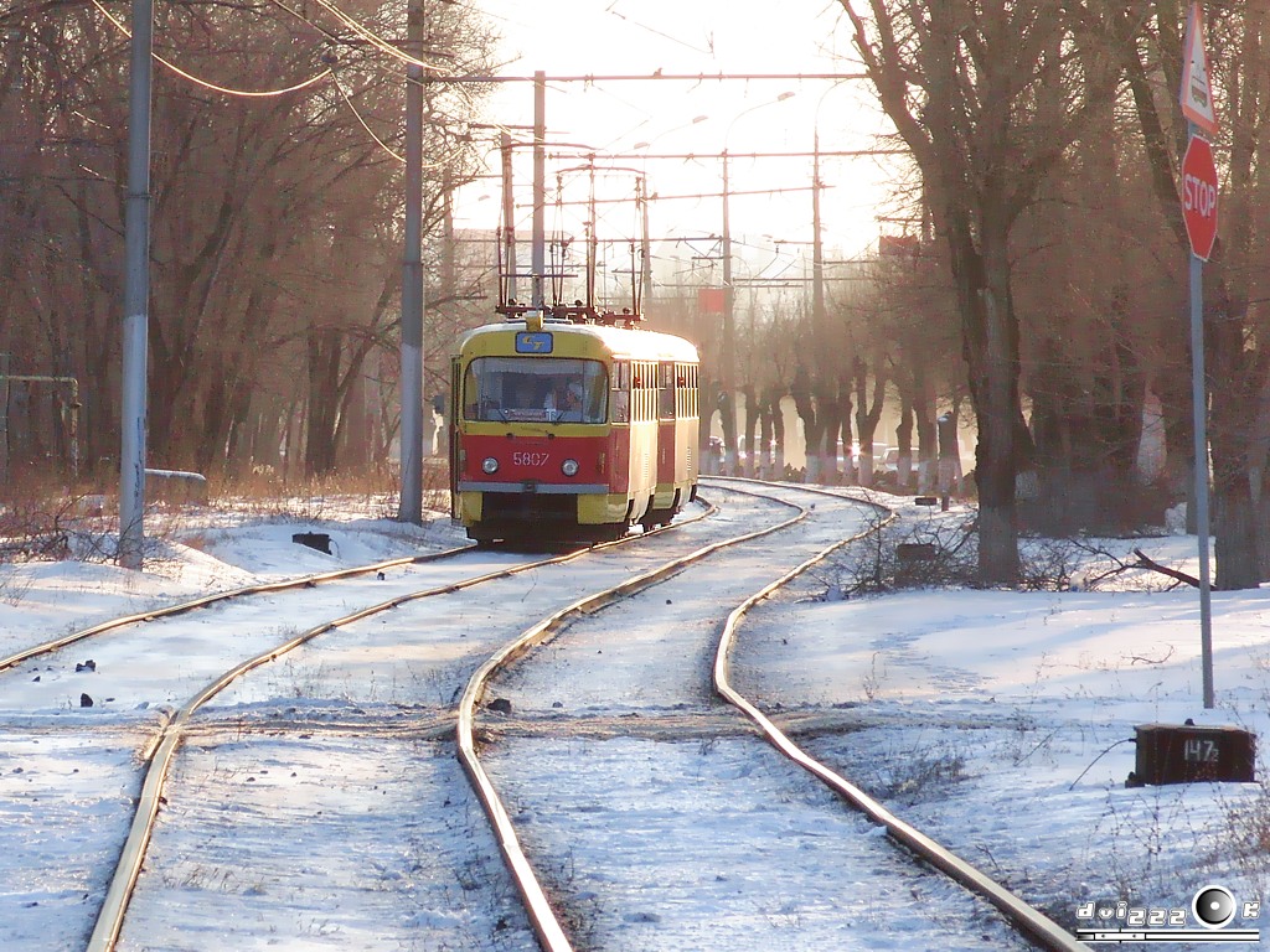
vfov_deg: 8.5
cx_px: 635
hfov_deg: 11.3
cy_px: 476
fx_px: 6420
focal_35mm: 175
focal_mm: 39
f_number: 5.9
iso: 80
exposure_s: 1/350
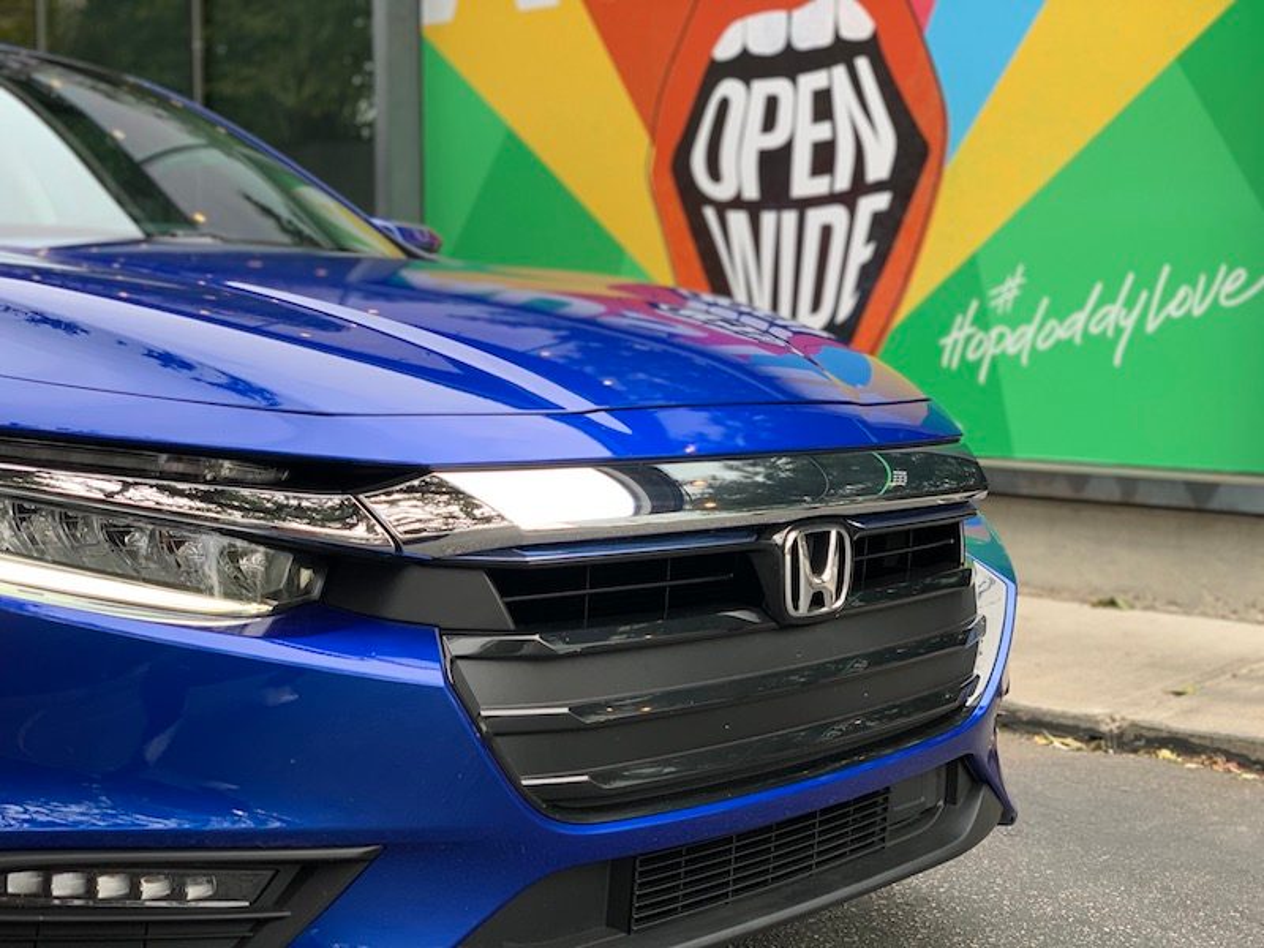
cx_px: 632
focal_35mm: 52
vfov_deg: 28.0
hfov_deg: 36.8
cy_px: 474
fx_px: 1899
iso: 40
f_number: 2.4
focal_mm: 6
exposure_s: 1/122
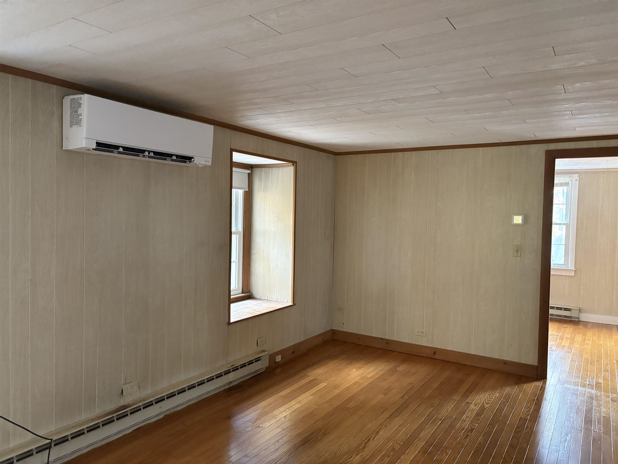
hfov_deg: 67.3
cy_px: 232
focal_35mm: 26
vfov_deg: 53.1
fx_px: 464
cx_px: 309
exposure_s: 1/40
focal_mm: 5.96
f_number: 1.6
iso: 640
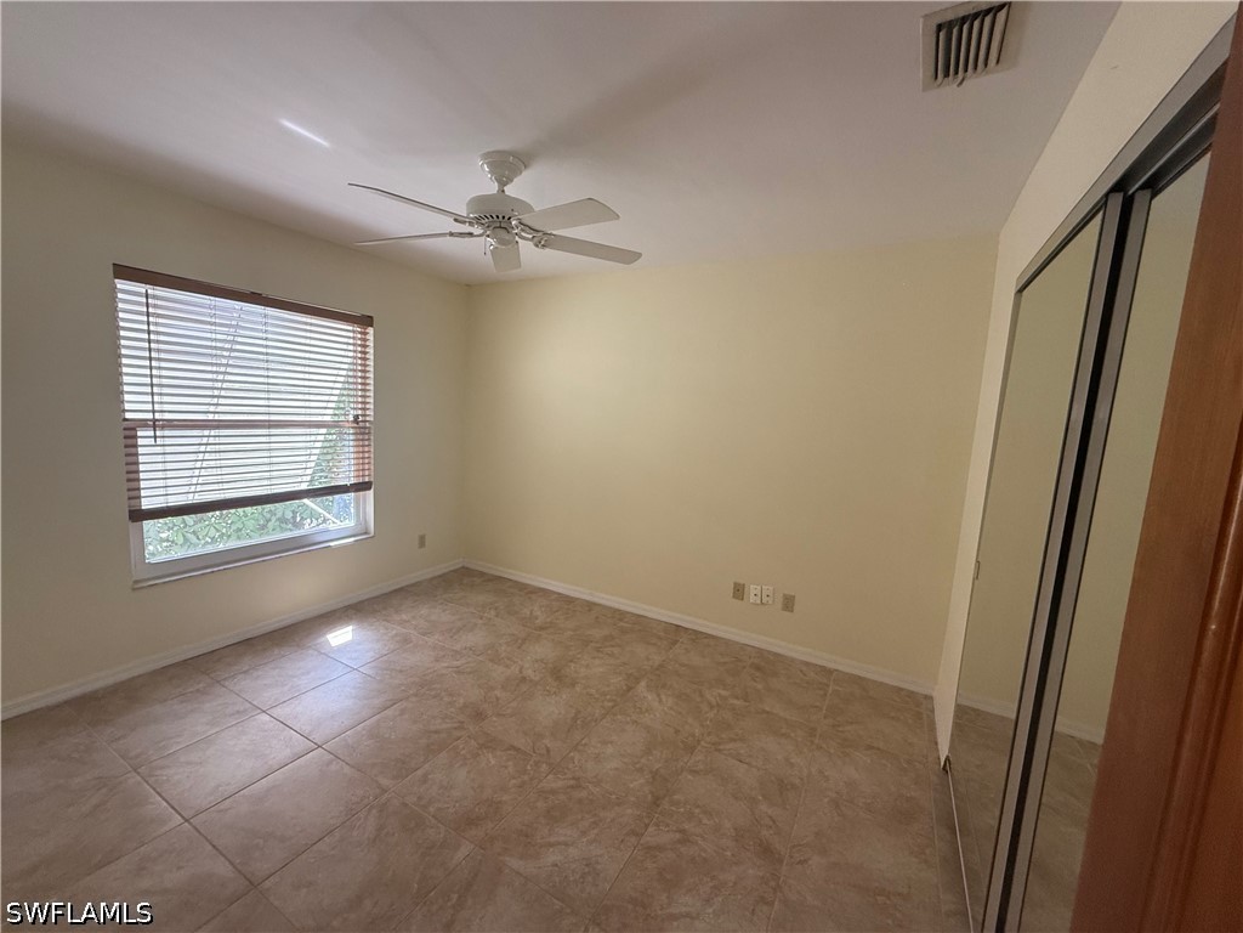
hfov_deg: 102.1
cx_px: 622
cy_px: 466
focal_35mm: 14
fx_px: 503
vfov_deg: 85.7
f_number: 2.2
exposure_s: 1/120
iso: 320
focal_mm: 2.22
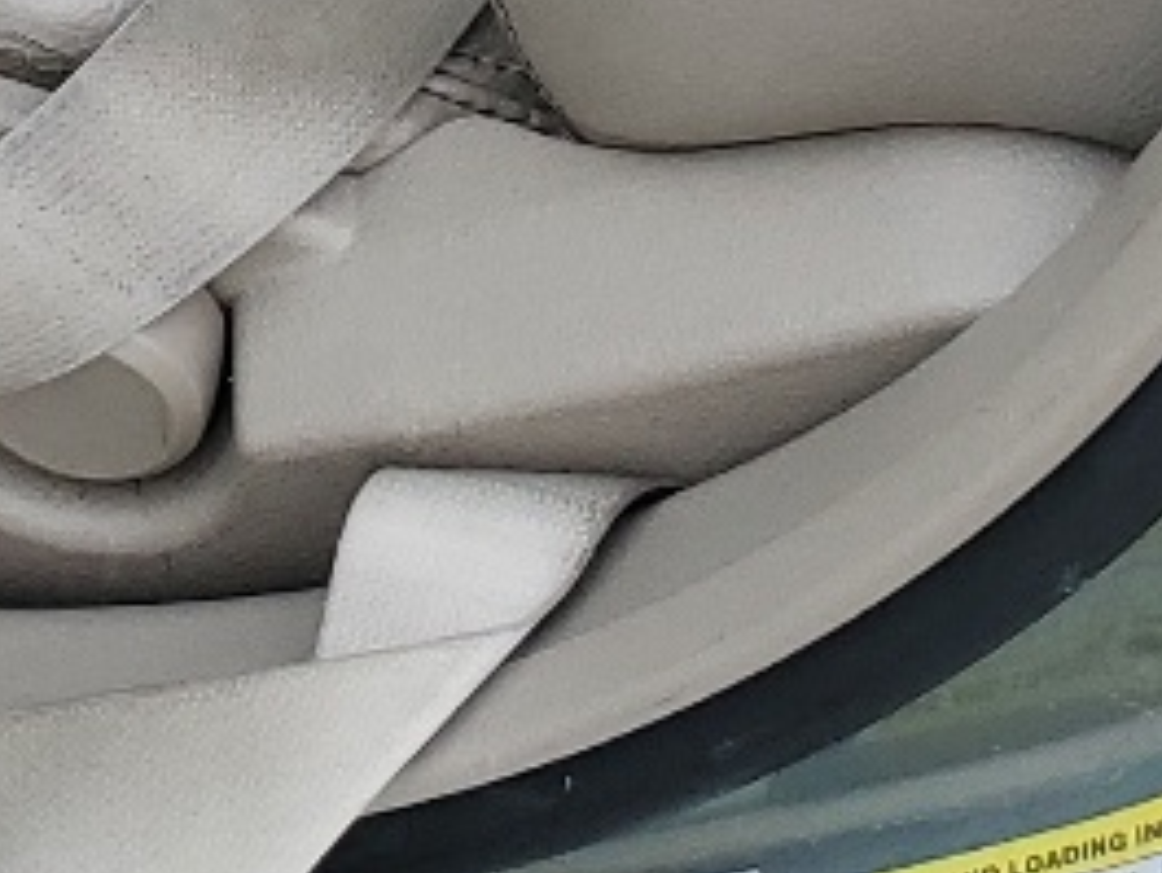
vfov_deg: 8.2
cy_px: -1619
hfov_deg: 12.2
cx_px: -364
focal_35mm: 157
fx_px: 5273
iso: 50
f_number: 1.5
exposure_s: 1/833
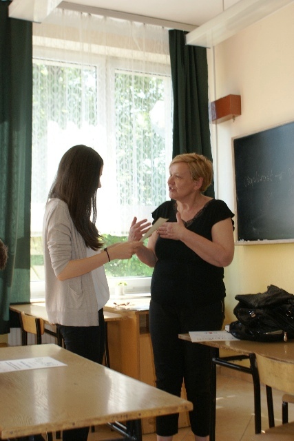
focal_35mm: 45
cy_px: 220
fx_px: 551
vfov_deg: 43.6
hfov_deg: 29.9
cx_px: 147
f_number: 5.6
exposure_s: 1/60
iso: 250
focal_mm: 30
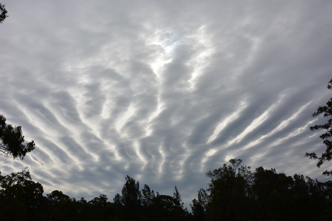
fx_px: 277
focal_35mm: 30
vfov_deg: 43.6
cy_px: 110
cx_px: 166
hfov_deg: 61.9
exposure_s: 1/250
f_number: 13
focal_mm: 20
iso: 100
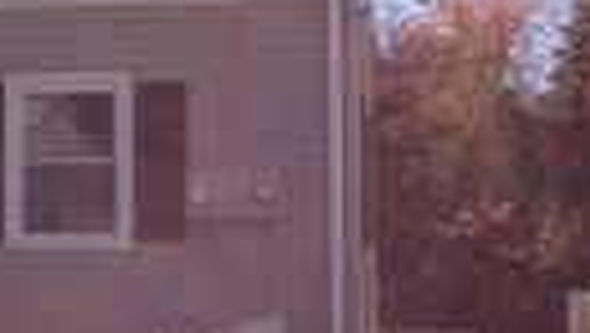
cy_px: 144
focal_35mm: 133
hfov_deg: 15.3
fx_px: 2083
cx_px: -203
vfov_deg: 9.1
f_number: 2.4
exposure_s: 1/1217
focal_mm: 3.3
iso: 32
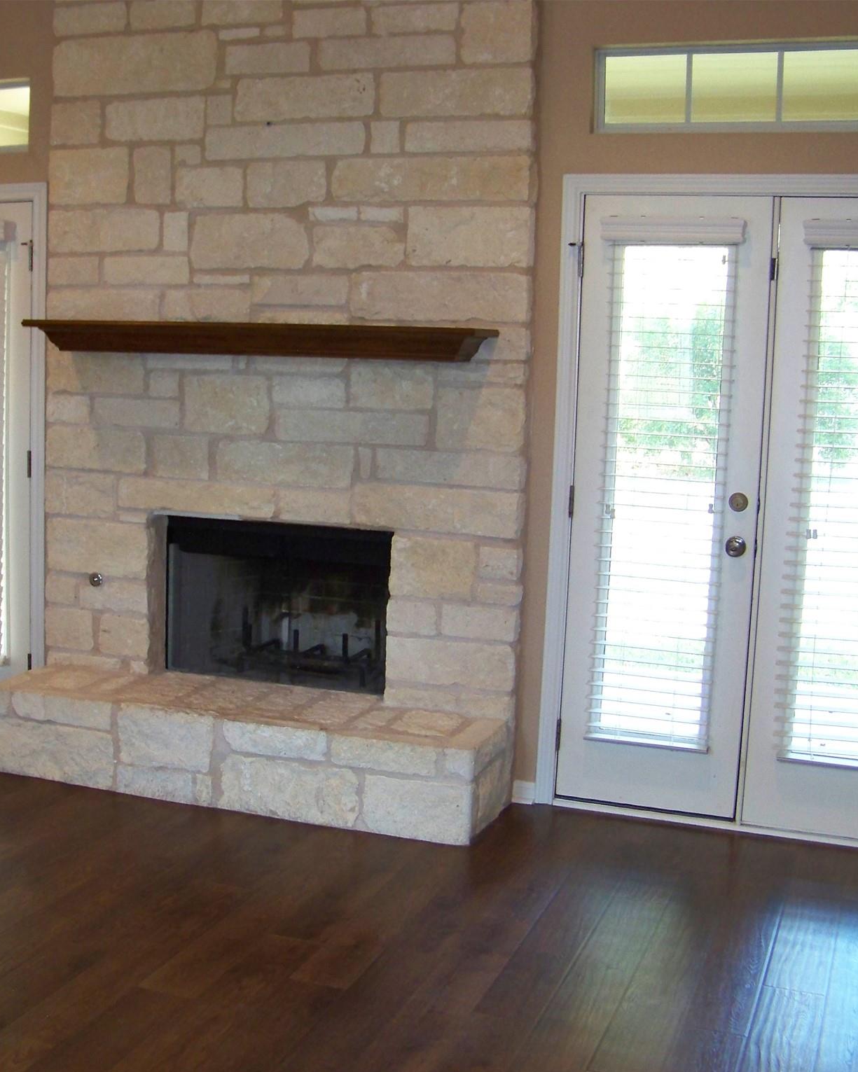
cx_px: 280
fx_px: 1492
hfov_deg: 31.8
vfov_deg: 39.5
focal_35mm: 47
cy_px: 537
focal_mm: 5.85
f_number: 2.8
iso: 200
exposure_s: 1/30
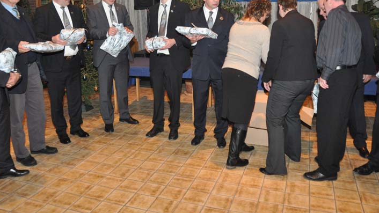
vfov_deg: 36.4
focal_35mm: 32
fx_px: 322
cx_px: 184
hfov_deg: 61.0
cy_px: 79
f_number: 4
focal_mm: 18
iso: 1250
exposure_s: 1/60
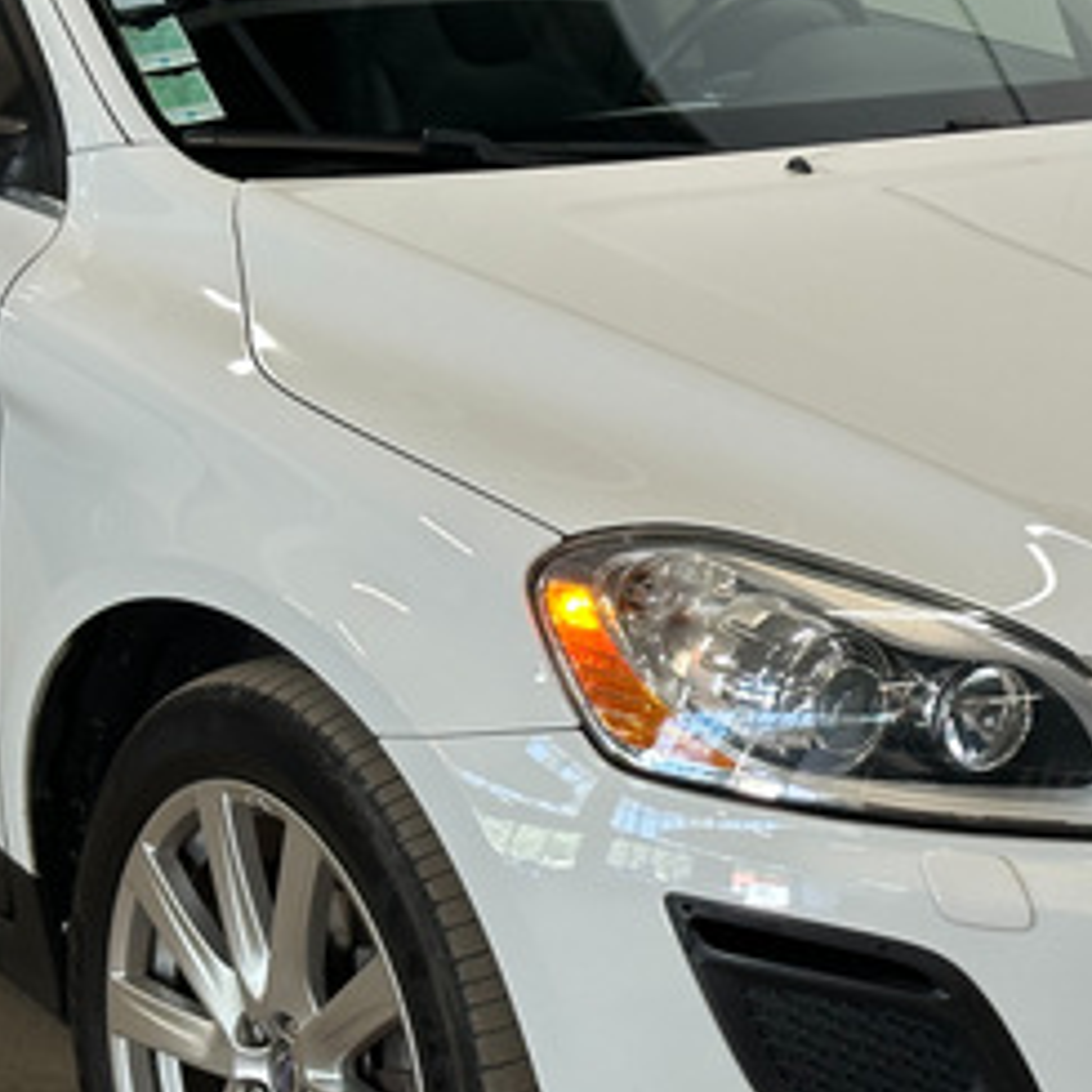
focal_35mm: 104
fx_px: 3712
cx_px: 936
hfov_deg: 16.6
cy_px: 504
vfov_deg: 16.7
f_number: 1.78
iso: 50
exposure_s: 1/50
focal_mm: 6.86
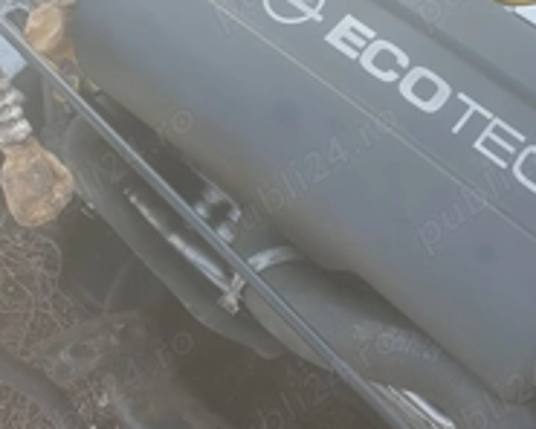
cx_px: 406
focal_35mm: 55
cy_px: 3
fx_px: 872
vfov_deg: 26.2
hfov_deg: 33.4
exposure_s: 1/102
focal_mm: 4.32
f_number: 2.4
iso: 50
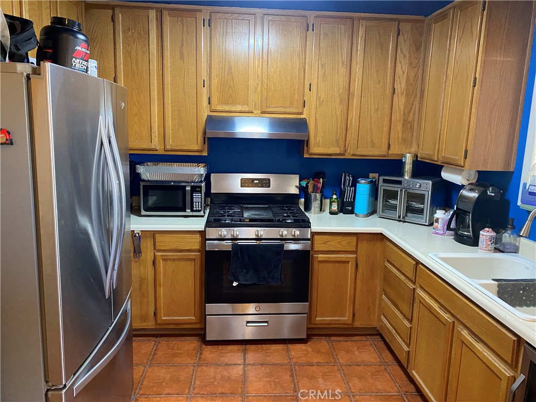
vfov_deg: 53.1
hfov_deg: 67.3
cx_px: 268
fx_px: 403
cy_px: 201
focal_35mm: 26
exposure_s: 1/60
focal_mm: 4.25
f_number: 1.8
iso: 400
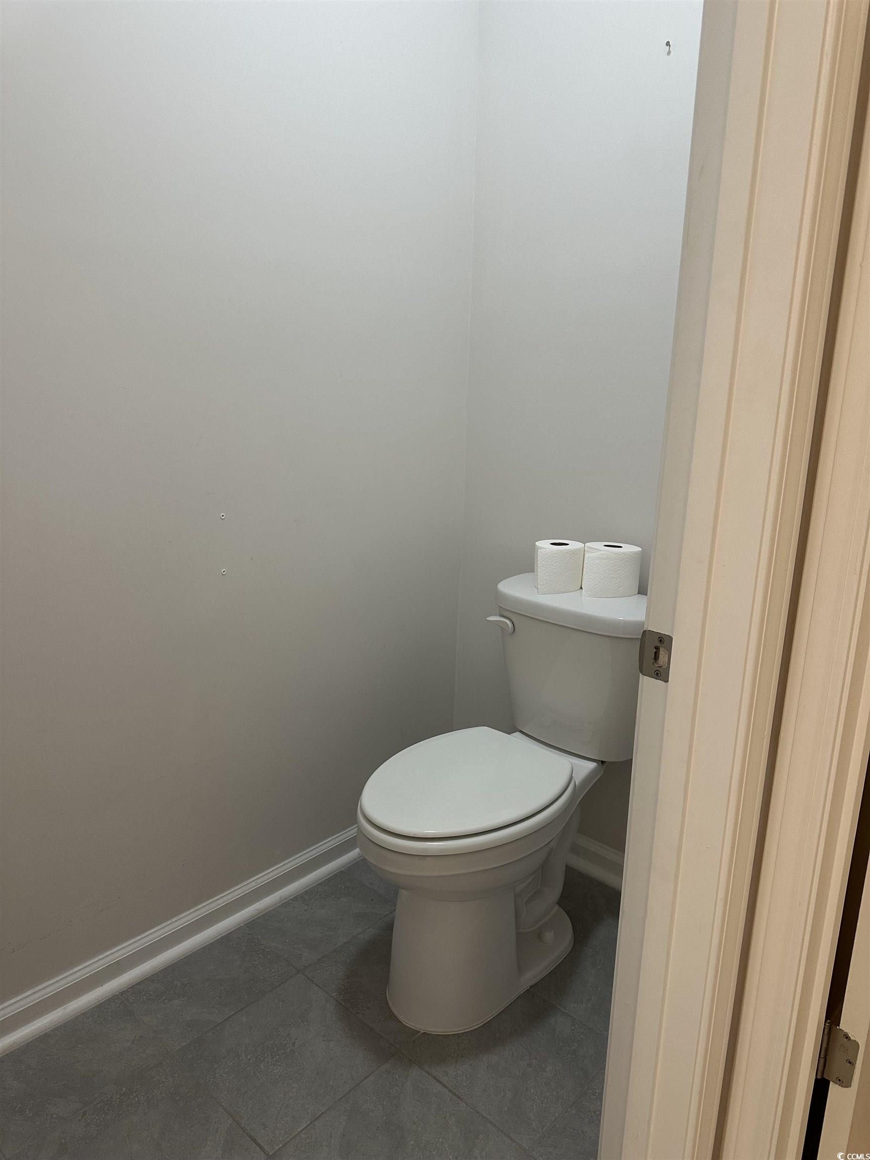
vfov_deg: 71.6
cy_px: 580
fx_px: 804
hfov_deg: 56.8
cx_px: 435
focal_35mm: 24
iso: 200
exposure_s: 1/60
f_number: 1.78
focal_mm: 6.86
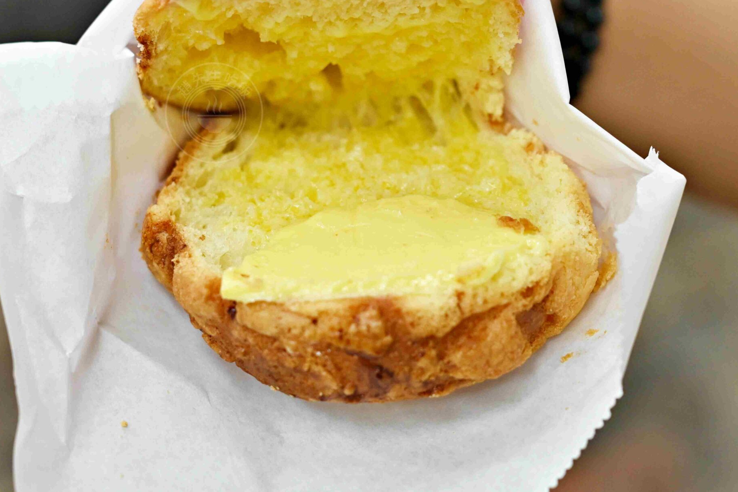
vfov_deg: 13.0
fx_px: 2152
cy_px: 155
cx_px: 417
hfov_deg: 19.4
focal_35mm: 105
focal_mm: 50
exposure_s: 1/200
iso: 400
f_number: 3.2
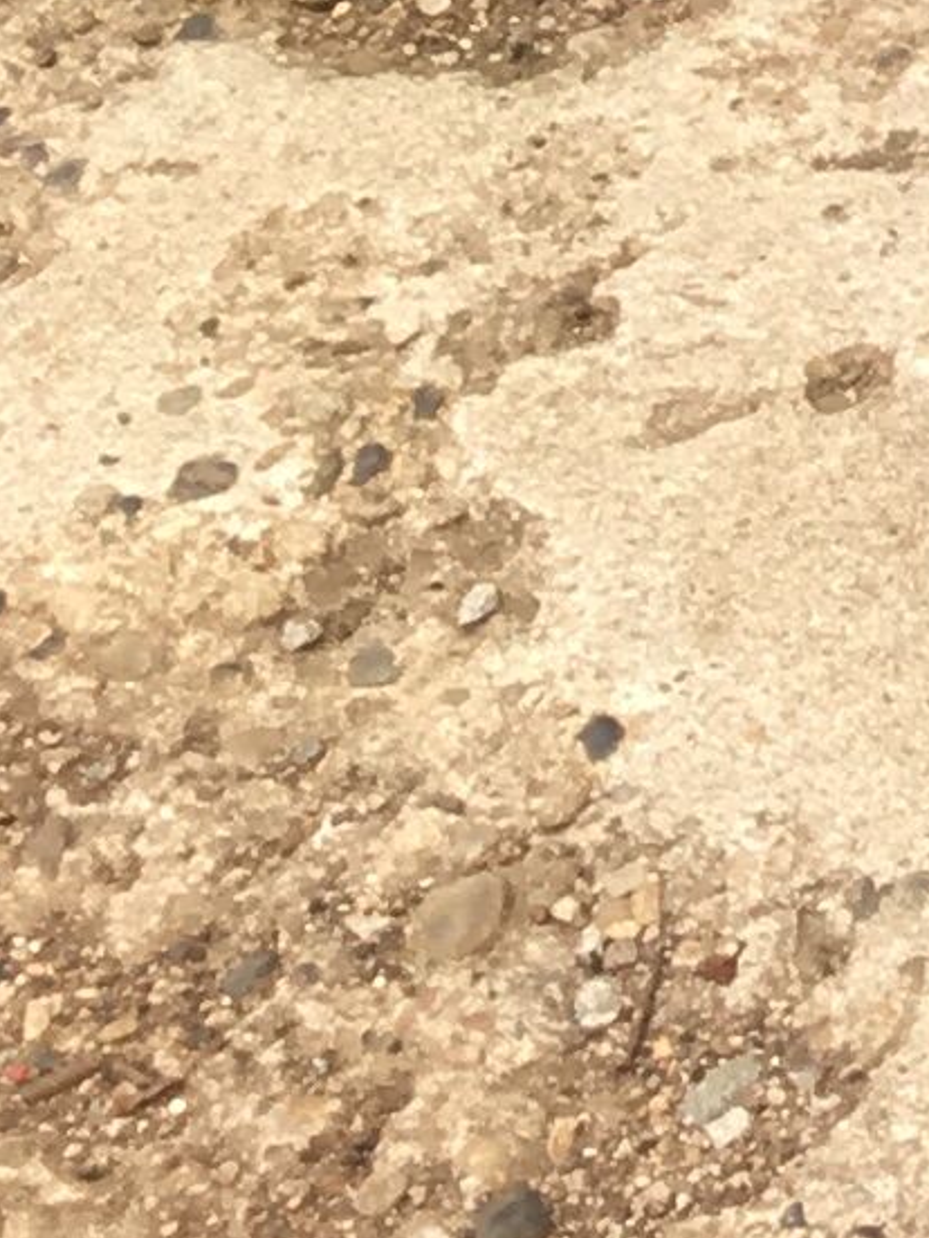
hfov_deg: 6.2
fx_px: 7586
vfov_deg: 8.2
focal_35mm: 212
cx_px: 3231
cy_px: -2243
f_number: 2.2
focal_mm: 4.15
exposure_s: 1/167
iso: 25
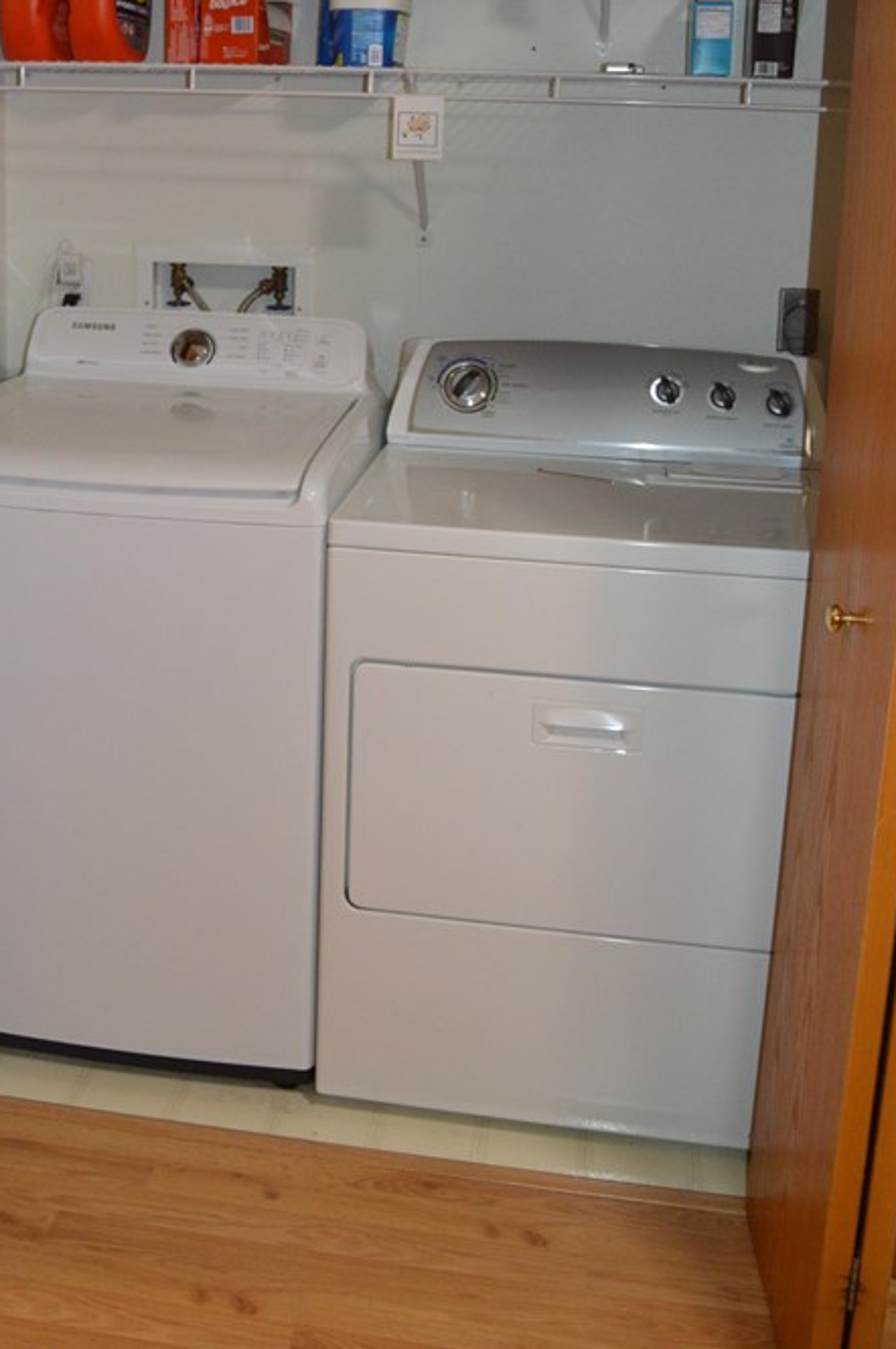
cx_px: 349
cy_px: 383
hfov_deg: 34.0
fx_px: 1459
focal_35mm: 39
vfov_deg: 48.2
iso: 1250
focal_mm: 18
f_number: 3.5
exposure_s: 1/60
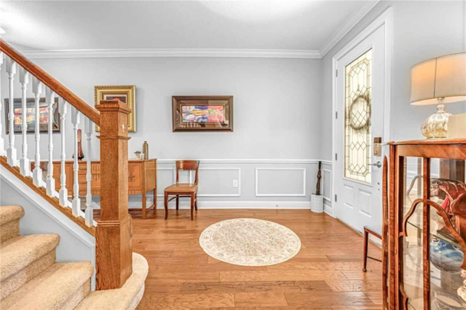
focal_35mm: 14
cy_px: 155
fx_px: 181
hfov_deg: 104.3
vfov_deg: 81.1
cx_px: 233
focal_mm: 14
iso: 200
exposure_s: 2.5
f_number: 9
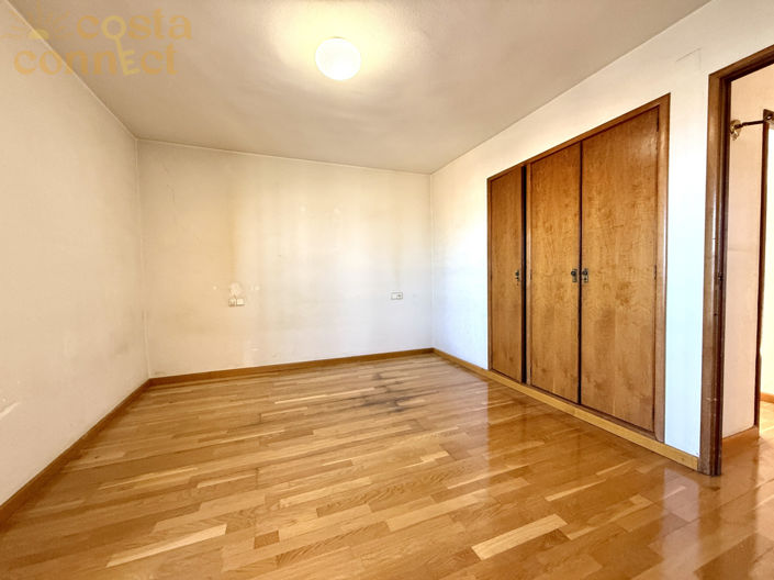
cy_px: 290
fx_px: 313
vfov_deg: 85.6
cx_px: 387
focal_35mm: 14
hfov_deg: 102.1
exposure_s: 1/50
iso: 400
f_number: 2.2
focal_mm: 2.22
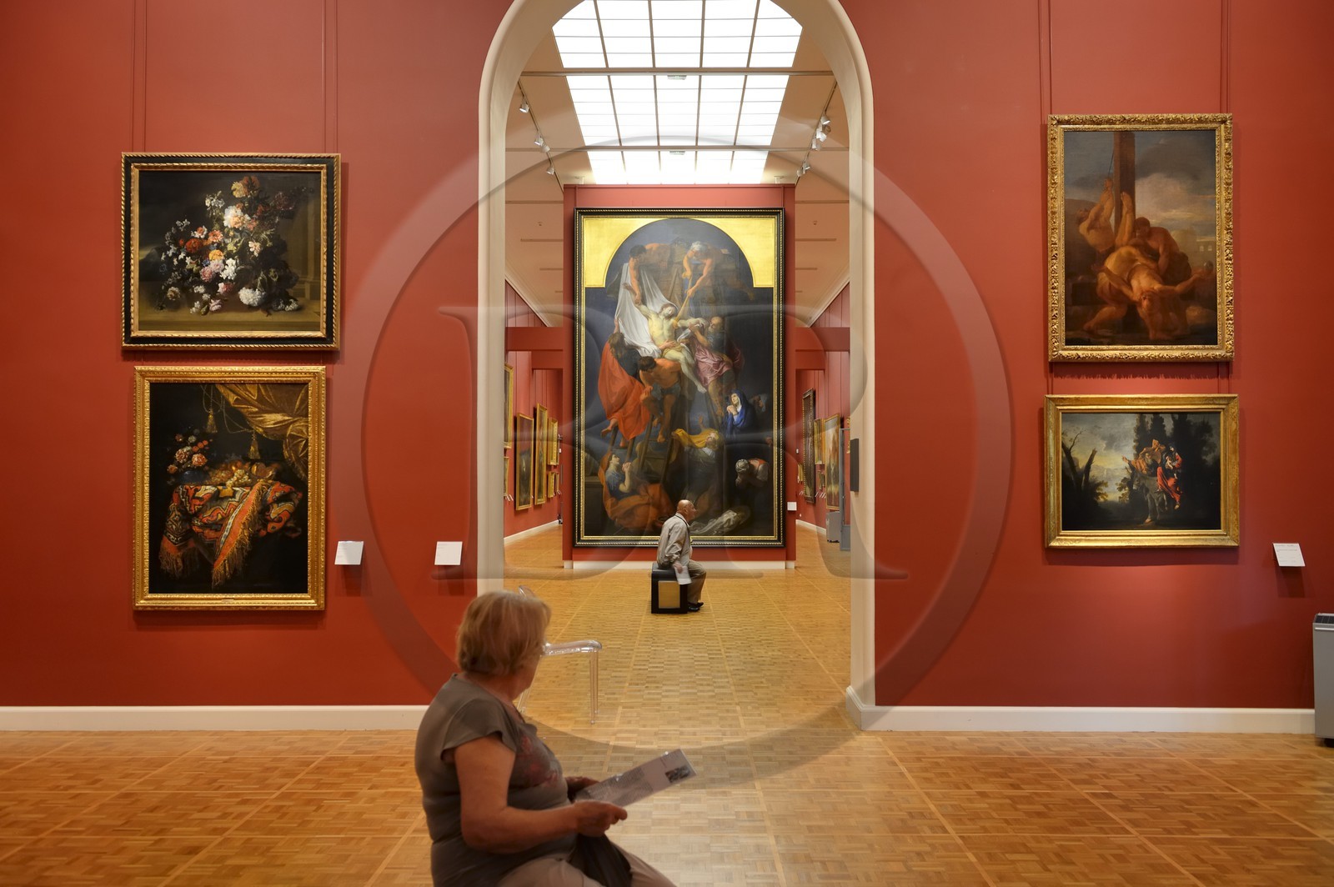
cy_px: 444
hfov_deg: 54.5
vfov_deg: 37.8
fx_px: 1296
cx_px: 667
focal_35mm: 35
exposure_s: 1/30
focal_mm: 35
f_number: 4.5
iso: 800
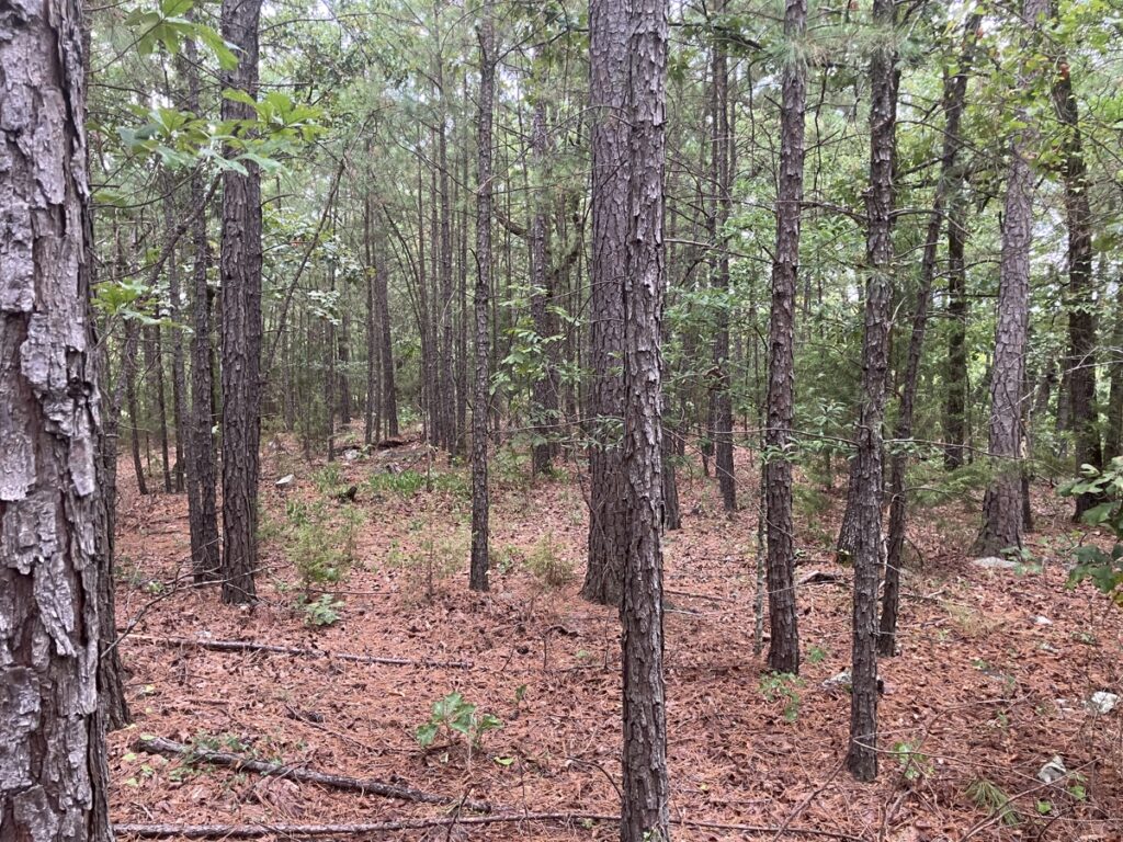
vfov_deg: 49.7
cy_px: 421
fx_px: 908
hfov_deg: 63.4
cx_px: 562
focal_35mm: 28
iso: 80
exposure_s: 1/60
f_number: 1.8
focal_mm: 3.99
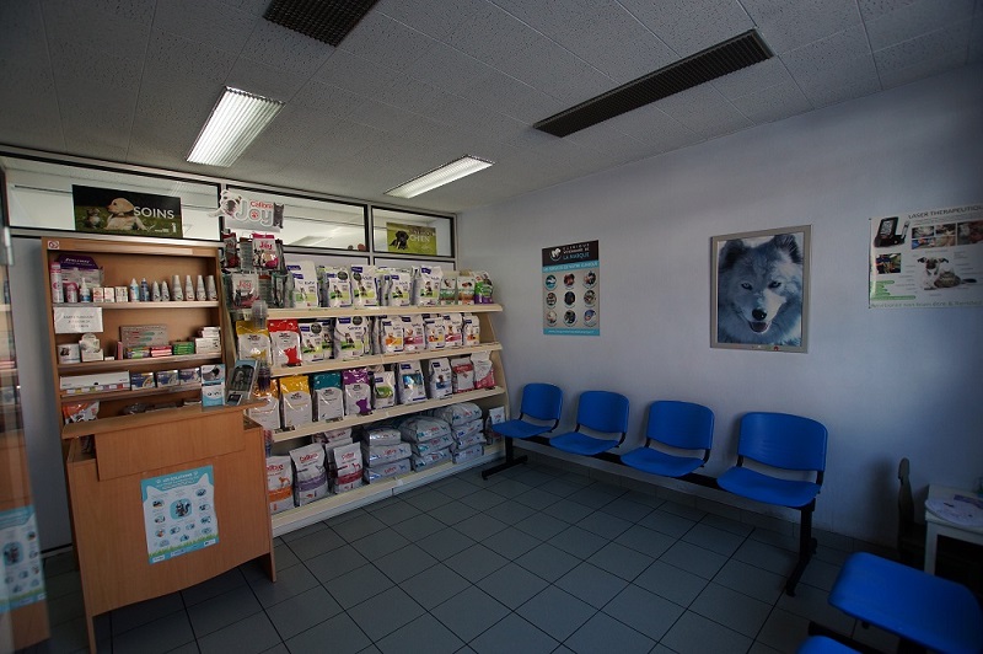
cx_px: 492
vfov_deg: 77.2
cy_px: 327
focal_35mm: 15
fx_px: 409
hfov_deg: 100.4
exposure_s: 1/160
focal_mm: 10
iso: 320
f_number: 4
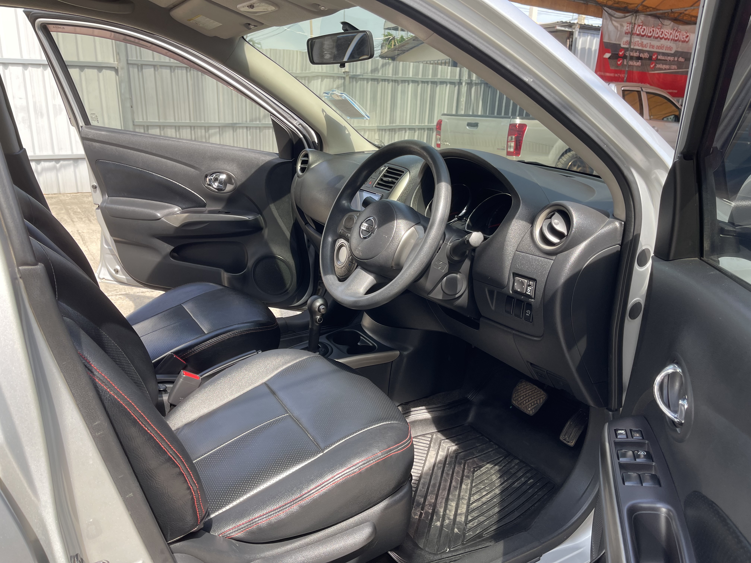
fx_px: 542
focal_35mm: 25
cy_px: 282
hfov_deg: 69.4
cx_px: 376
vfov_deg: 54.9
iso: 32
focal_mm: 5.1
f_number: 1.6
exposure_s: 1/340
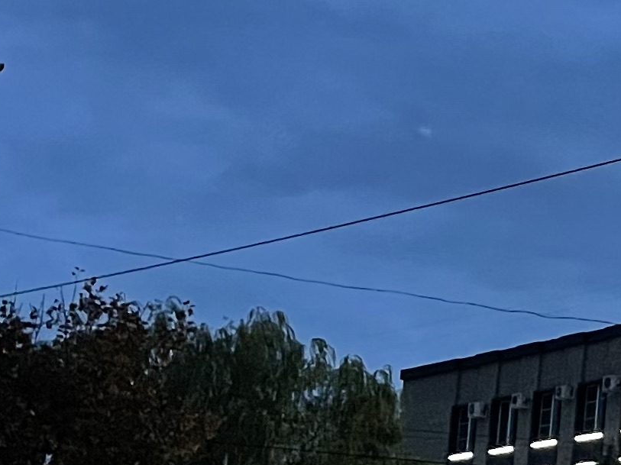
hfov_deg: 13.3
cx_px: 1223
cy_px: 397
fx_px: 2313
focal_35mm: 129
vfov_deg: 11.4
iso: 640
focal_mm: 5.1
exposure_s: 1/25
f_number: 1.6
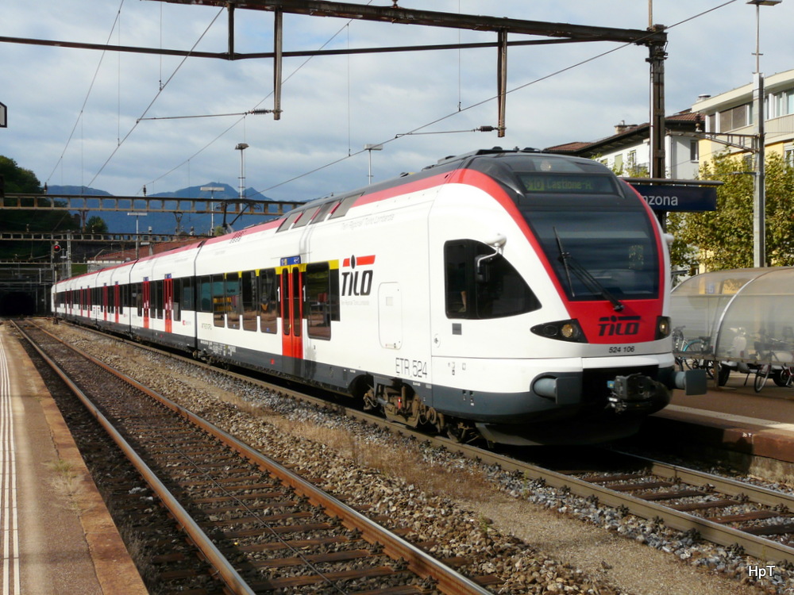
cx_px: 397
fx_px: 1032
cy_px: 298
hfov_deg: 42.1
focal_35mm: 45
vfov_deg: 32.2
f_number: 5.6
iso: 100
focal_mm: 7.4
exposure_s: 1/500
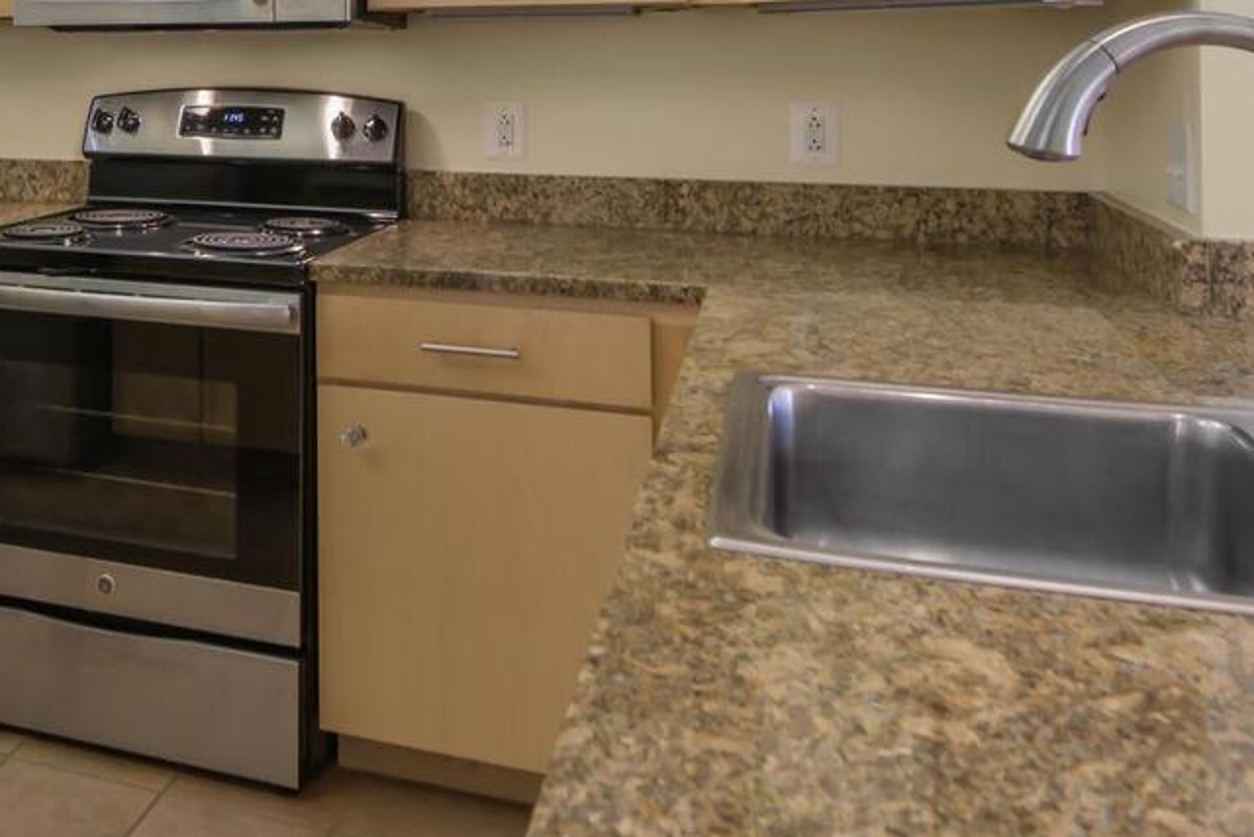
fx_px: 1254
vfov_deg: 34.3
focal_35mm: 36
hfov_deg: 50.5
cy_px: 45
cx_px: 288
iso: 200
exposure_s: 1/1.6
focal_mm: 16
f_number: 8
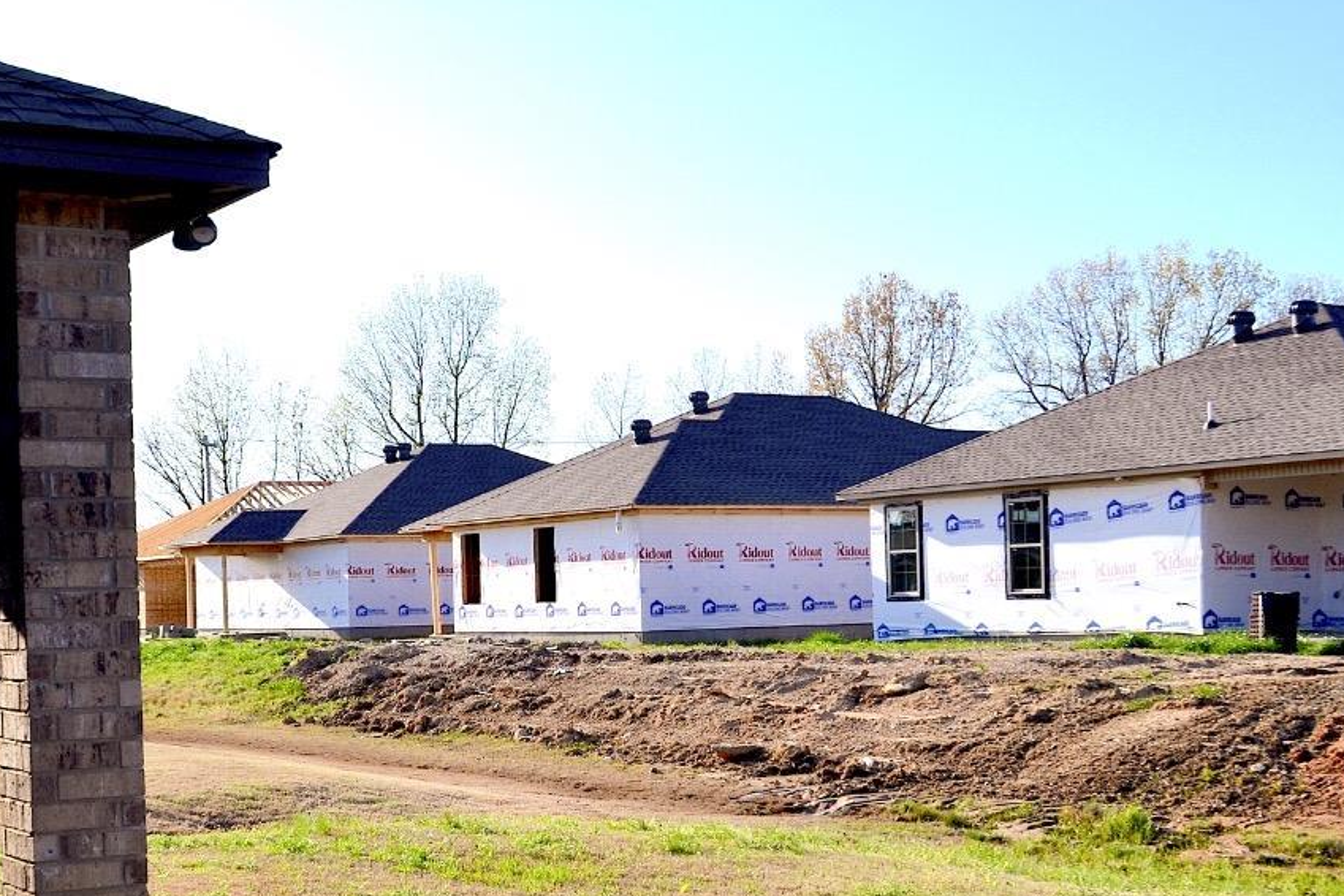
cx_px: 522
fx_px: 1979
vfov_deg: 25.3
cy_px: 619
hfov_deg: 37.3
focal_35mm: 53
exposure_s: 1/250
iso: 100
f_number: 8
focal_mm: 20
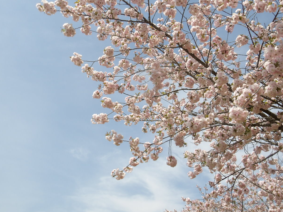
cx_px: 144
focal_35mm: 36
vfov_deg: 39.7
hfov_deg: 51.3
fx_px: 294
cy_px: 101
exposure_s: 1/1359
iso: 100
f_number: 3.3
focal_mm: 6.1
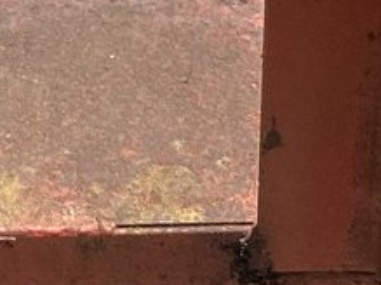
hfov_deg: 9.1
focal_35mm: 214
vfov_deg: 6.9
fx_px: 2354
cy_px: -70
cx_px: -109
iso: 25
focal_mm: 3.3
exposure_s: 1/776
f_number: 2.4
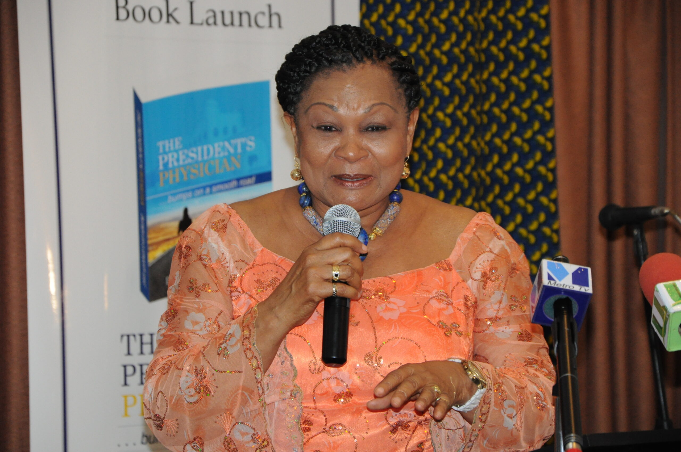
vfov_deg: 8.7
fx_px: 2976
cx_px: 340
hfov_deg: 13.1
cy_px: 226
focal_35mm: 158
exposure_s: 1/80
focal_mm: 105
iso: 1600
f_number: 5.6
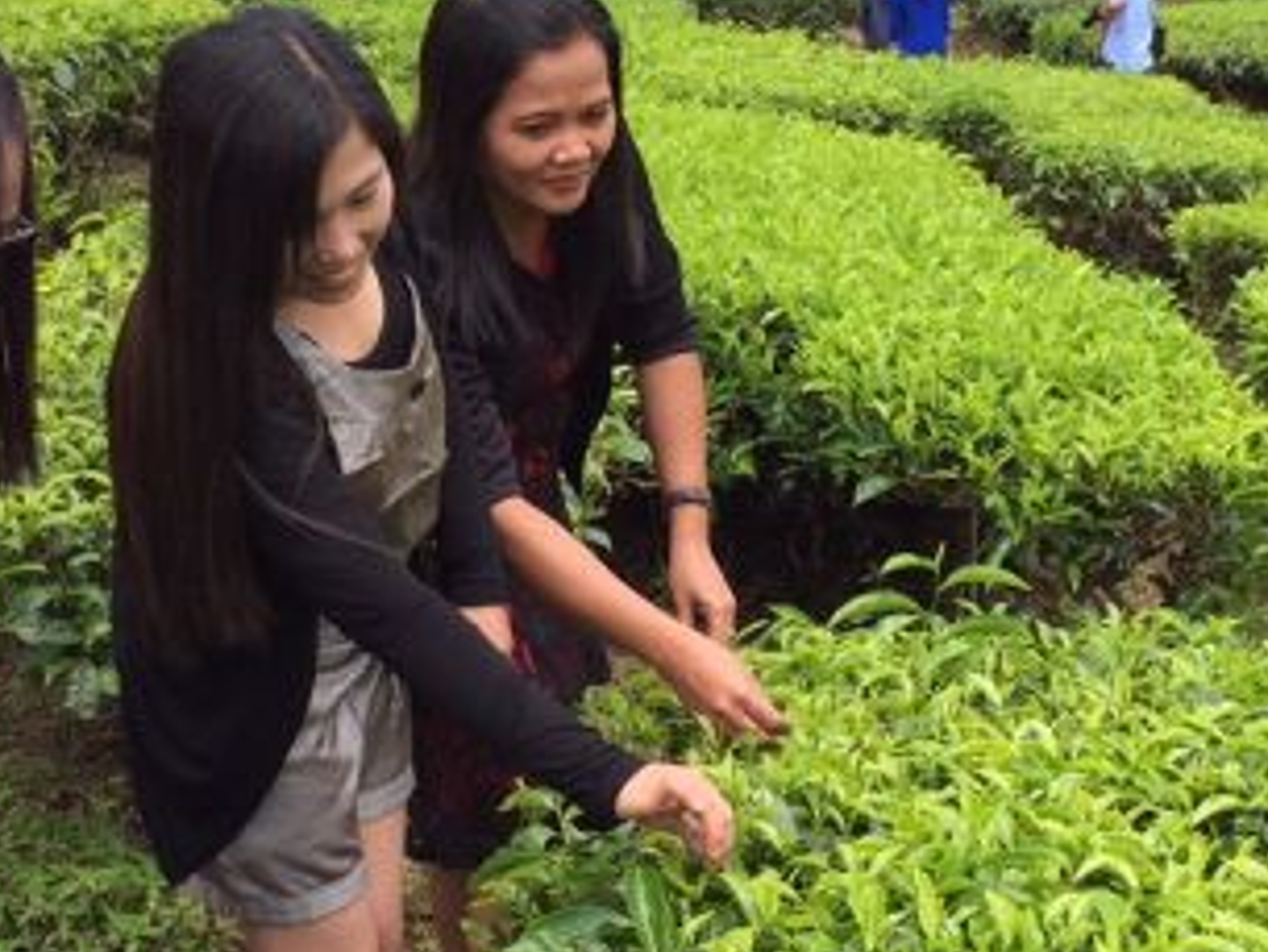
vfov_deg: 19.4
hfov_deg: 25.6
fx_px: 2785
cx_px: 545
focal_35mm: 76
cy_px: 457
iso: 32
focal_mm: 4.15
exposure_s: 1/638
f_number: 2.2
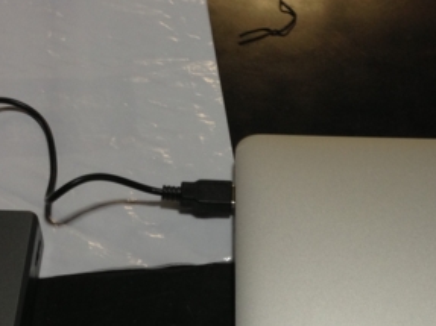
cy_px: 284
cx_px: 231
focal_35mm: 69
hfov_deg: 28.2
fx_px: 869
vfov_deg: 20.9
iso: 125
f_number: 2.4
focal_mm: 4.13
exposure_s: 1/20
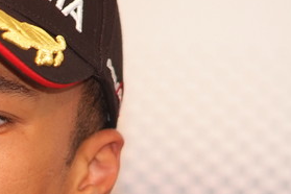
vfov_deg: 2.0
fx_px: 5634
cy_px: 185
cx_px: -64
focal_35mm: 697
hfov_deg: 3.0
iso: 400
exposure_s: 1/125
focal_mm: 180
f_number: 2.8
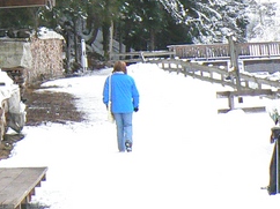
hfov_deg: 13.2
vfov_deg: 10.3
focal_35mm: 139
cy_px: -100
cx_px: -178
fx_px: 1123
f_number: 4
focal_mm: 7
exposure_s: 1/80
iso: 400
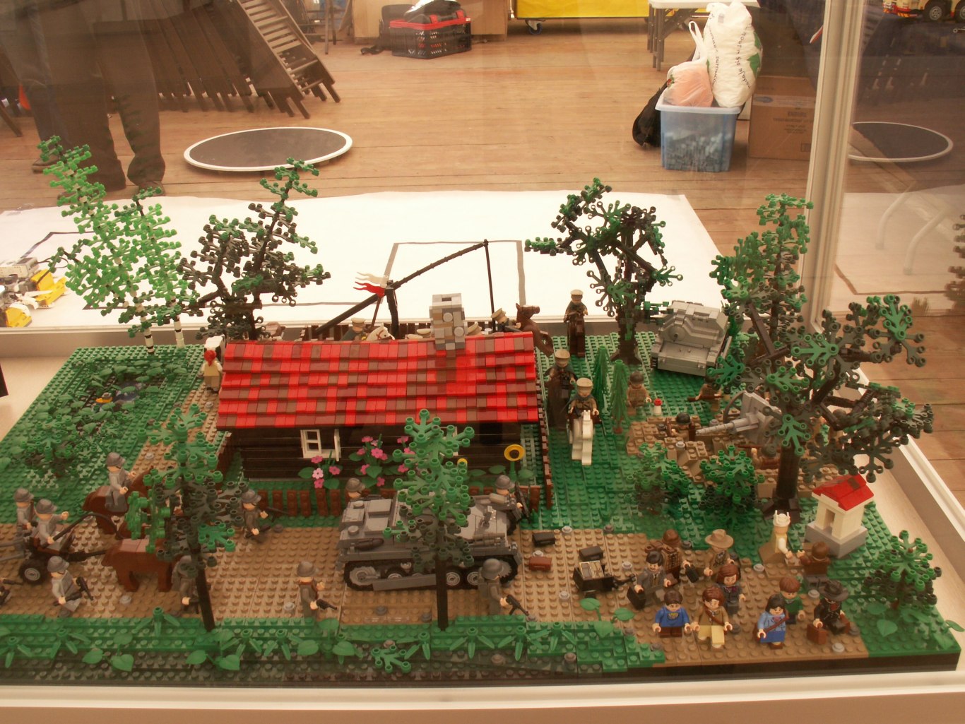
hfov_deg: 52.6
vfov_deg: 40.7
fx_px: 976
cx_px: 482
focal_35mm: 35
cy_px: 362
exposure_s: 1/13
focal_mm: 5.86
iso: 64
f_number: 8
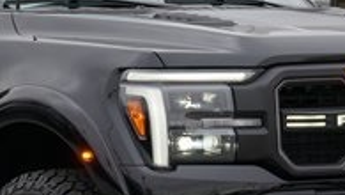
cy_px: 59
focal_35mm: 237
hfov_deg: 9.1
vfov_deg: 5.1
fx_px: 2170
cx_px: 42
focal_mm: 69
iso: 250
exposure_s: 1/80
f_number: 4
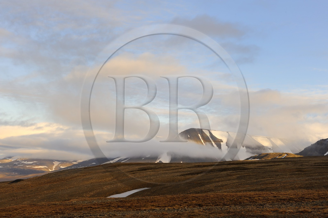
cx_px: 164
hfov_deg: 32.4
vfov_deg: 21.9
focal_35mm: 62
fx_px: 564
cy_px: 109
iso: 200
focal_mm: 62
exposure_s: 1/160
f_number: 11
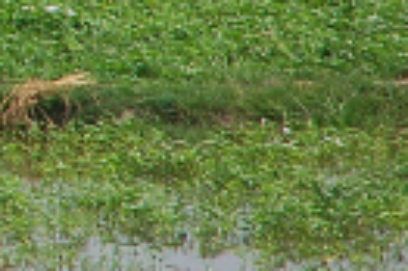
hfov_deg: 1.1
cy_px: -193
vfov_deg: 0.7
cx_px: -511
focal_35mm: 1834
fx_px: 20759
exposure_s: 1/250
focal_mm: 200
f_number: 6.3
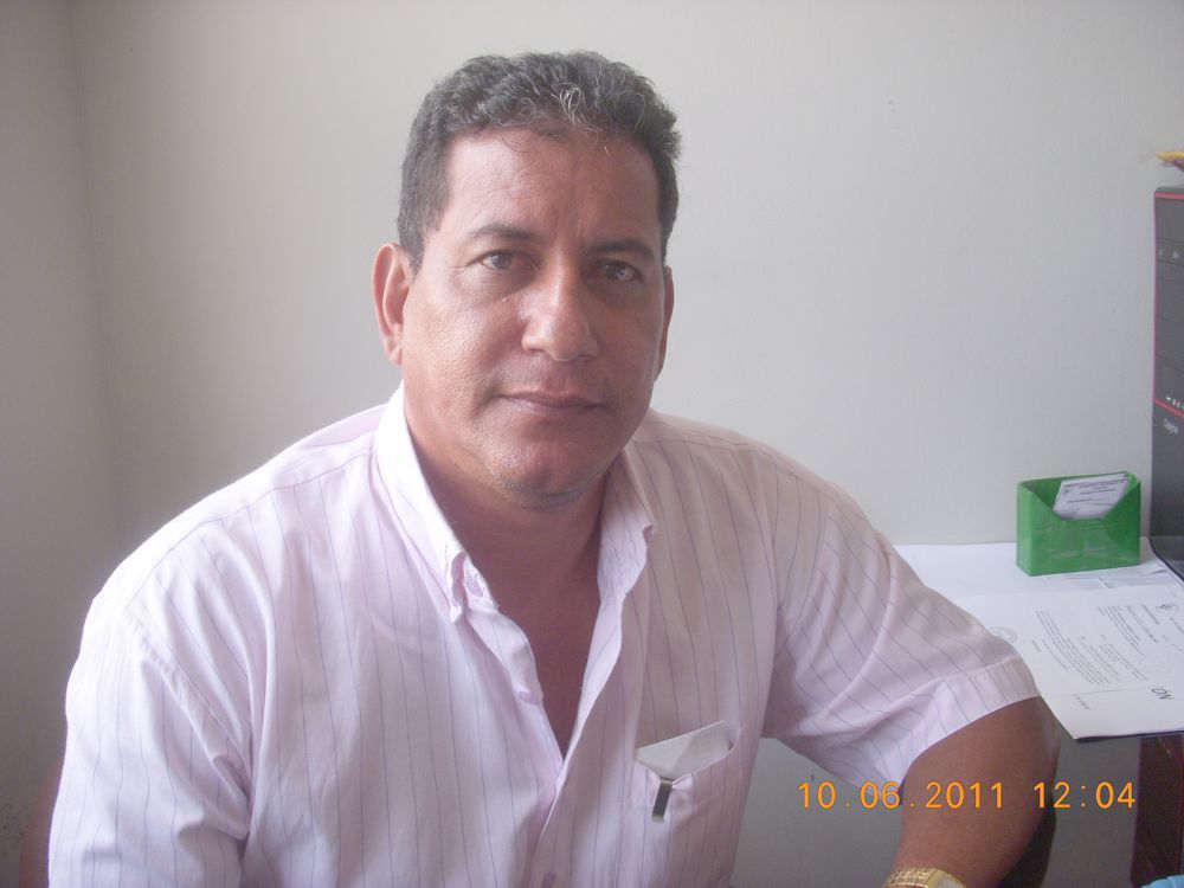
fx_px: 1300
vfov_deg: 37.7
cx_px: 592
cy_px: 444
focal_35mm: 38
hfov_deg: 49.0
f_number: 3.3
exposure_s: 1/50
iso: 100
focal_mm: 6.3
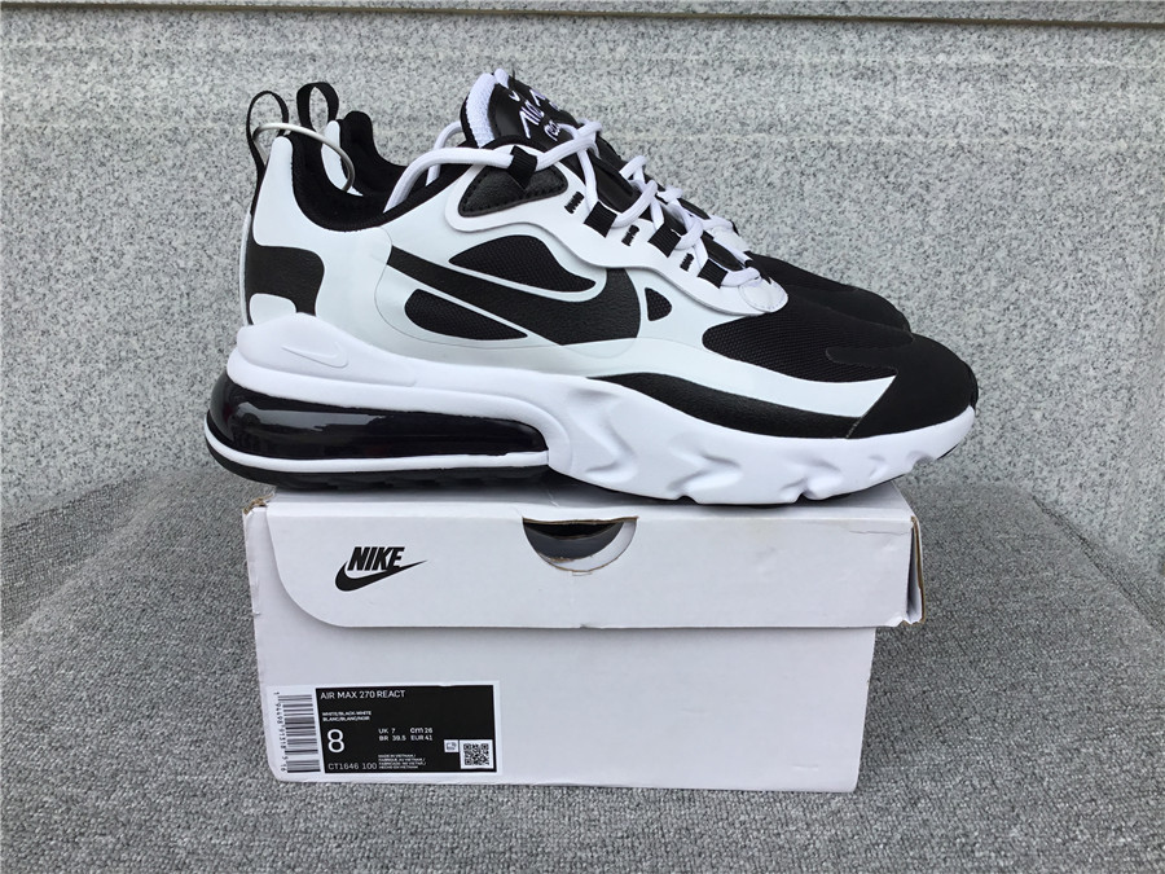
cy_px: 437
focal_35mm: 31
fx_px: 1043
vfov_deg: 45.4
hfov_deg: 58.4
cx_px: 582
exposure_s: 1/313
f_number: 2.4
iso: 25
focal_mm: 3.3
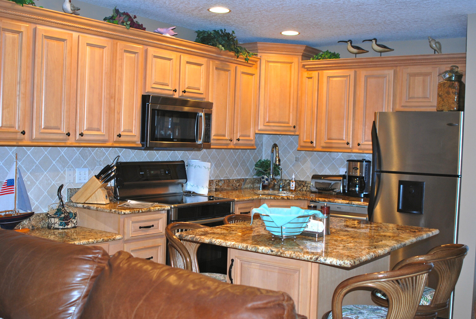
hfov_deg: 46.3
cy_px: 160
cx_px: 238
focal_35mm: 42
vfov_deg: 32.0
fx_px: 556
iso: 200
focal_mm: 28
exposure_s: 1/60
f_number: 2.8
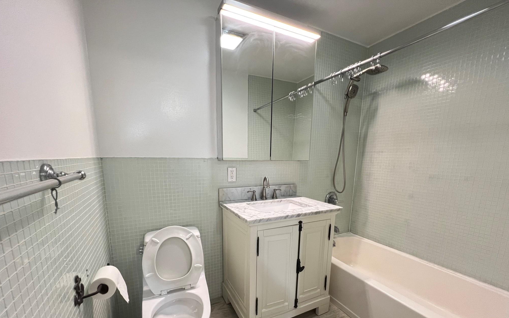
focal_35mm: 14
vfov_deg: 77.6
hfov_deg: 105.3
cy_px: 193
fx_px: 194
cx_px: 252
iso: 320
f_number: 1.8
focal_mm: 1.57
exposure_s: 1/60
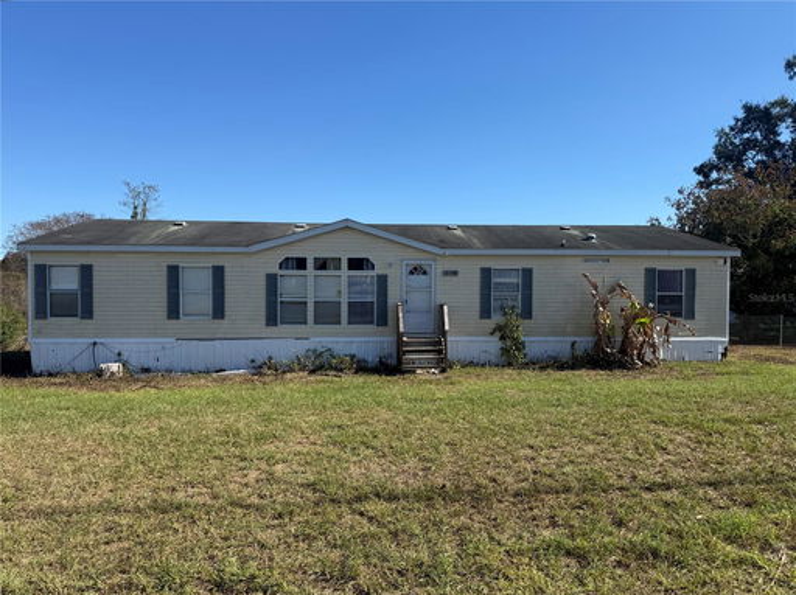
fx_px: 551
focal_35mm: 24
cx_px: 398
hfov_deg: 71.6
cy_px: 298
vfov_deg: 56.7
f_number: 1.78
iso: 80
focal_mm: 6.76
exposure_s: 1/4167
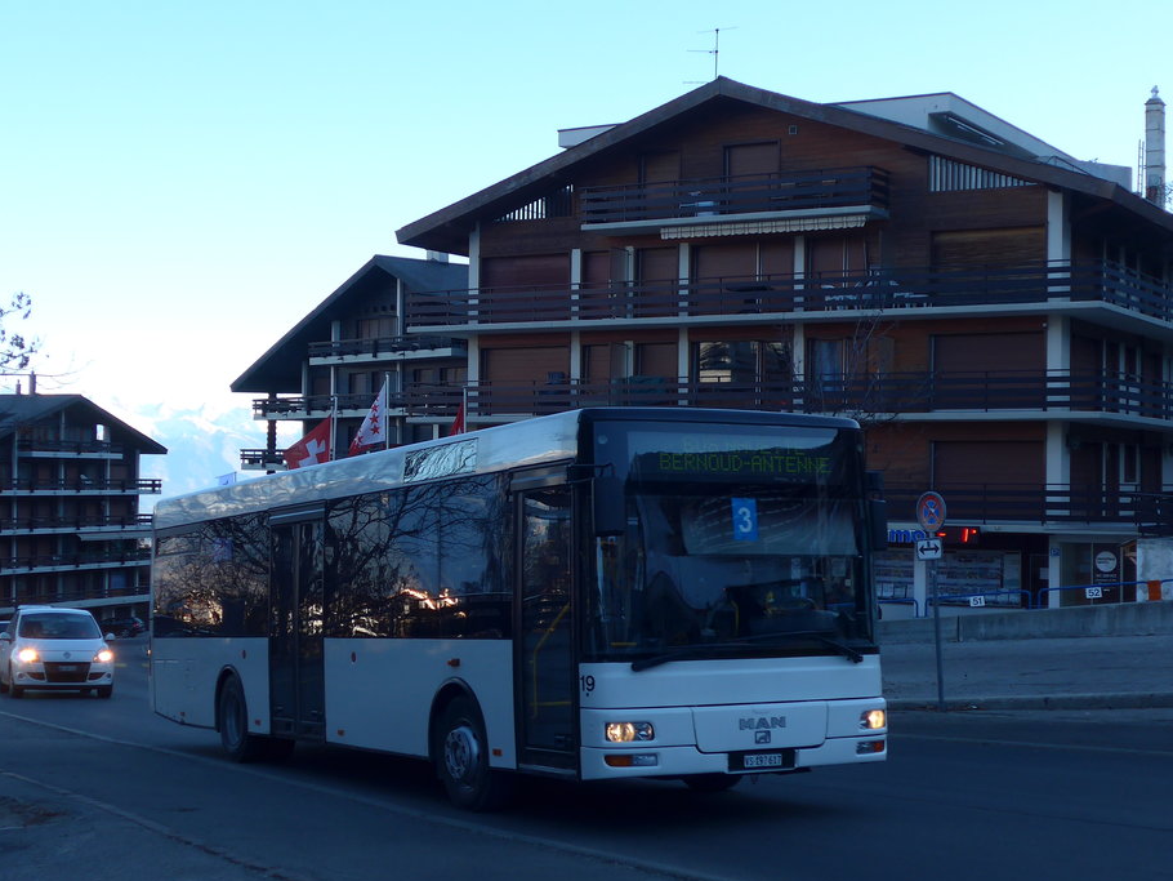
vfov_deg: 25.2
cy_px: 457
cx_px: 544
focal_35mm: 58
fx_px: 1966
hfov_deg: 33.2
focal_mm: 9
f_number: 2.8
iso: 80
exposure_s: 1/400
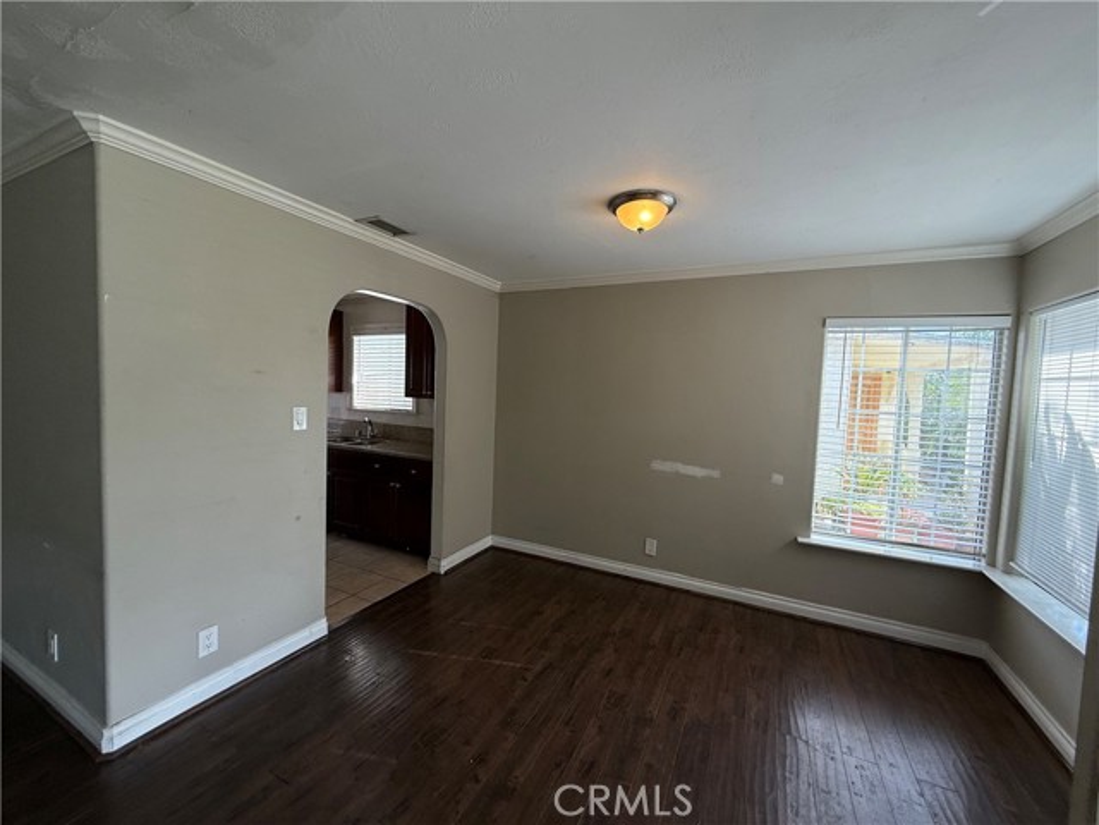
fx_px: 444
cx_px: 550
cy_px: 412
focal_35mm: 14
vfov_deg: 85.7
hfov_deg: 102.1
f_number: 2.2
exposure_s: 1/104
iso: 40
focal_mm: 2.22
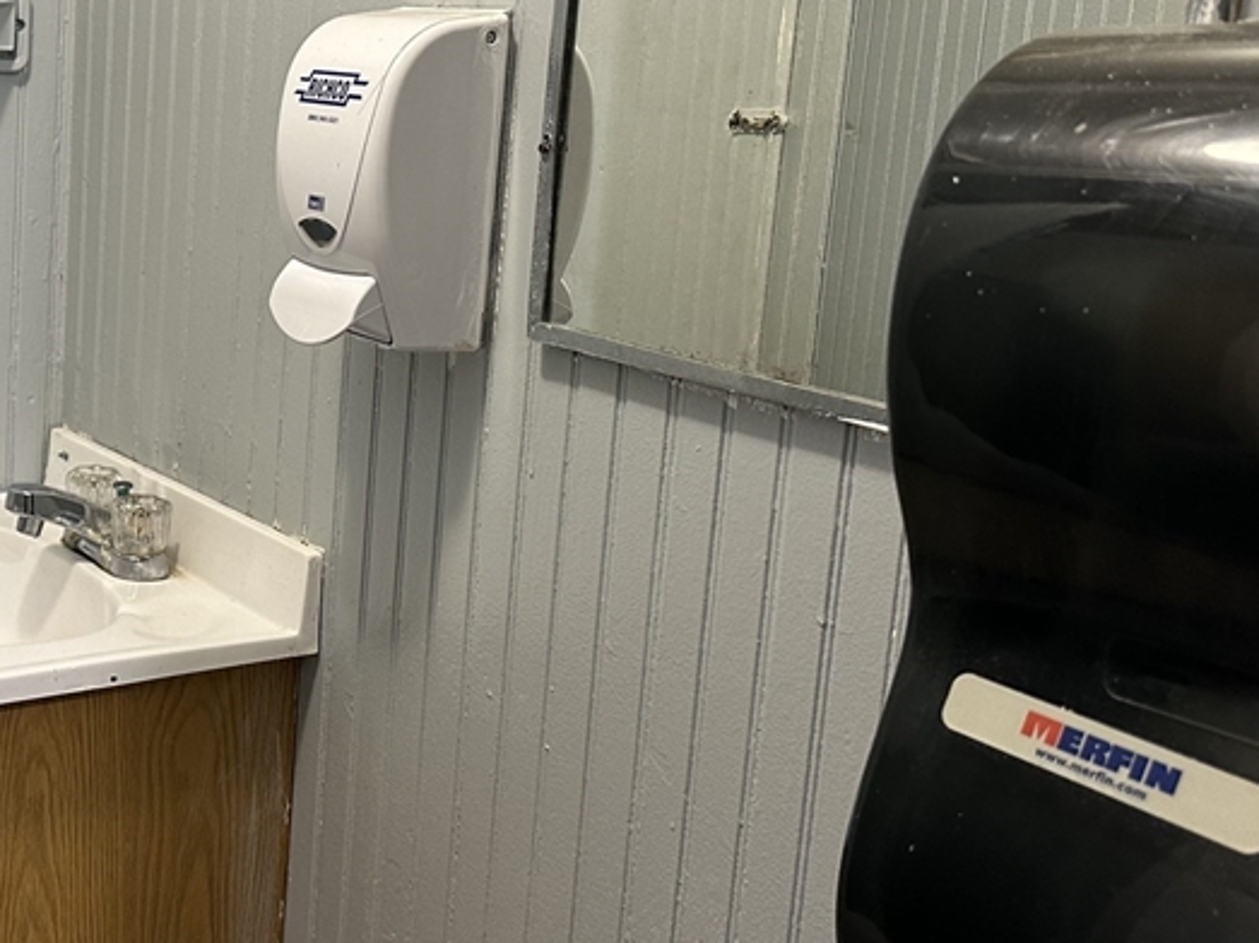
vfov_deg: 30.7
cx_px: 185
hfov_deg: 38.3
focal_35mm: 47
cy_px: 334
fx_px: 1709
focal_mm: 6.86
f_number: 1.78
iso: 200
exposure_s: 1/60
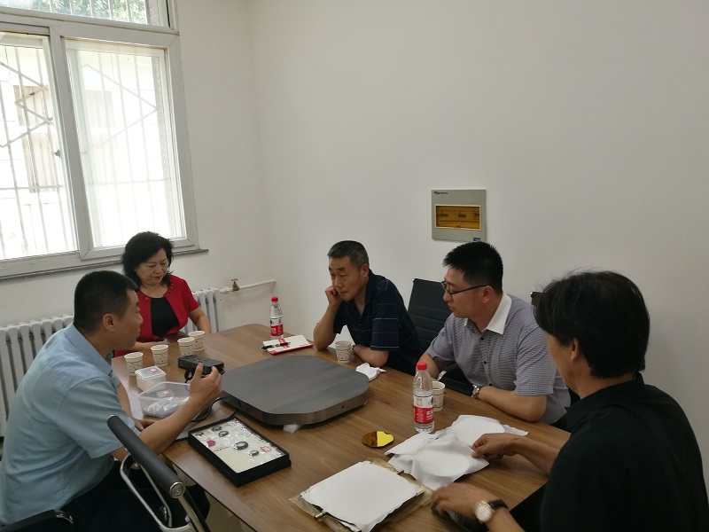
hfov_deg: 65.3
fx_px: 553
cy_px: 266
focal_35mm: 27
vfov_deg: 51.4
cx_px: 354
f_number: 2.2
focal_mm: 4.5
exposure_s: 1/40
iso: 160
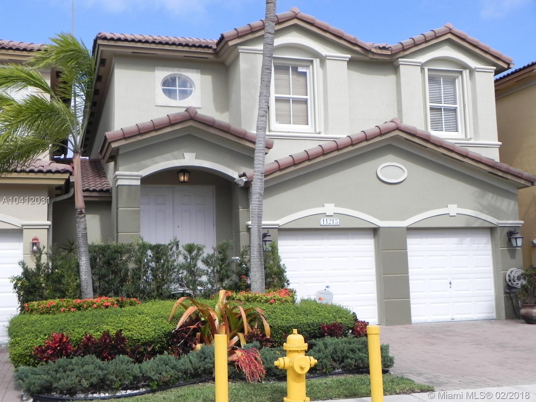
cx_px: 268
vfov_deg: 35.1
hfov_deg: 45.8
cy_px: 201
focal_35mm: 41
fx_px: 635
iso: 160
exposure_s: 1/2000
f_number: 3.2
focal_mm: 7.3
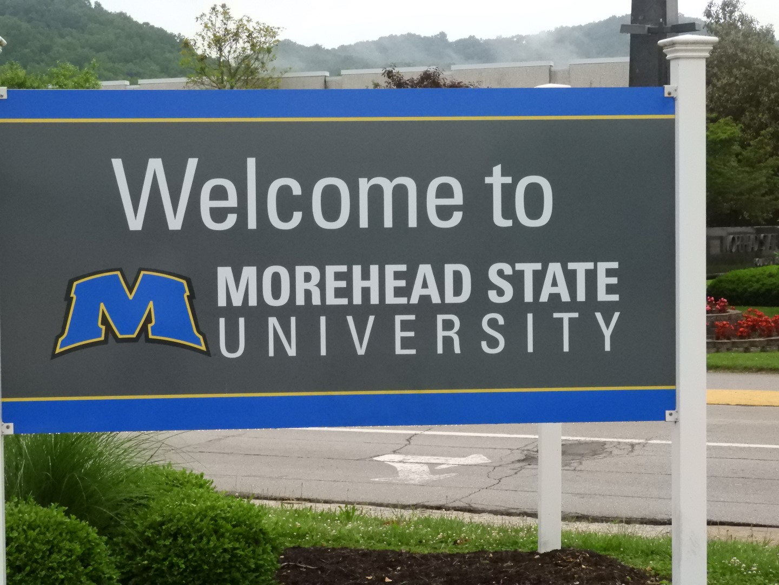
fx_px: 1913
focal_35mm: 85
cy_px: 292
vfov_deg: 17.4
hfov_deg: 23.0
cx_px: 390
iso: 1600
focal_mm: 15.2
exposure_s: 1/1600
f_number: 4.5
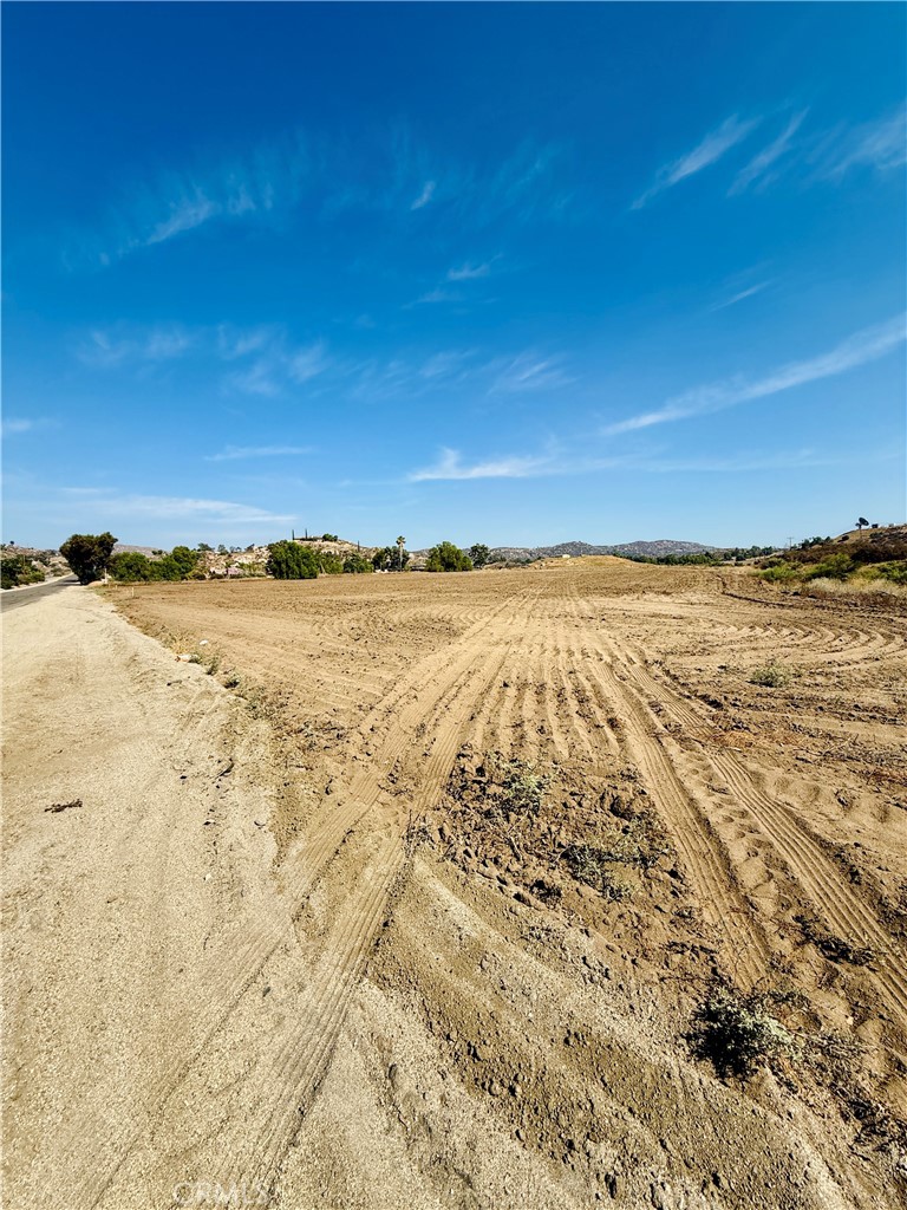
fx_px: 489
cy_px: 605
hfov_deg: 85.7
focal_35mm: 14
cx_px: 454
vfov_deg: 102.1
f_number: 2.2
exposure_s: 1/2611
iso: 50
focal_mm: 2.22
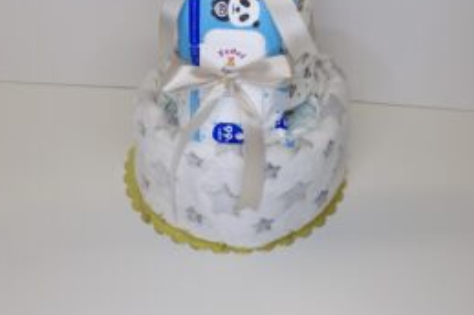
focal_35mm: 37
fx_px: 487
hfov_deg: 51.9
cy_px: 22
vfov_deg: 33.6
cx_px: 253
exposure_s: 1/100
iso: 80
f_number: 1.8
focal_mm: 5.54
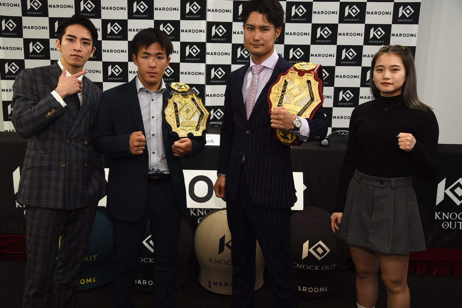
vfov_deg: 37.9
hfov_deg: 54.4
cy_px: 147
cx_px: 217
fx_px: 449
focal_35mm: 35
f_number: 4
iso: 250
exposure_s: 1/200
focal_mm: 32
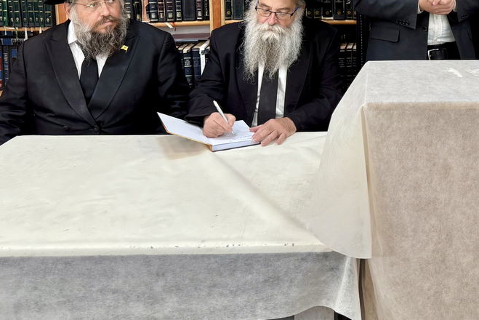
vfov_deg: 23.8
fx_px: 705
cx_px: 428
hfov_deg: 35.4
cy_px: -41
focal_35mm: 53
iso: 160
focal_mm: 6.76
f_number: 1.78
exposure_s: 1/121
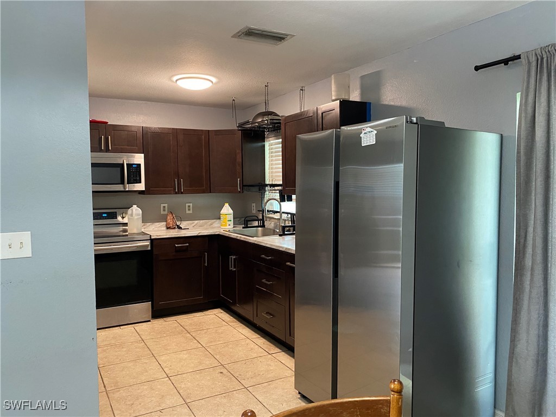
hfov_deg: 67.3
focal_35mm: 26
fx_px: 418
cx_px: 278
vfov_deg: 53.1
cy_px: 208
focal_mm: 4.25
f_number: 1.8
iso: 400
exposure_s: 1/60
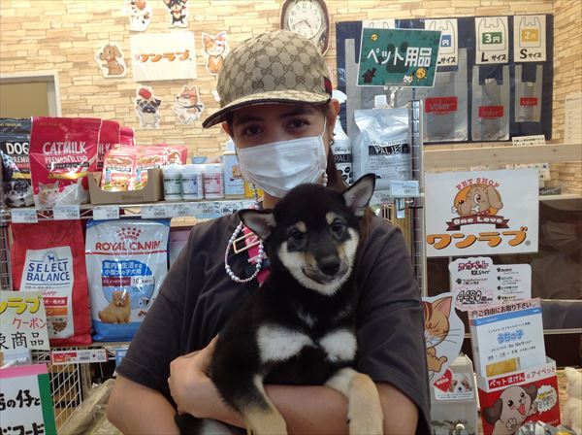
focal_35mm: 35
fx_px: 588
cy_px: 218
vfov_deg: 40.6
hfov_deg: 52.7
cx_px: 291
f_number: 2.4
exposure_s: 1/40
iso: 50
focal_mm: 4.28
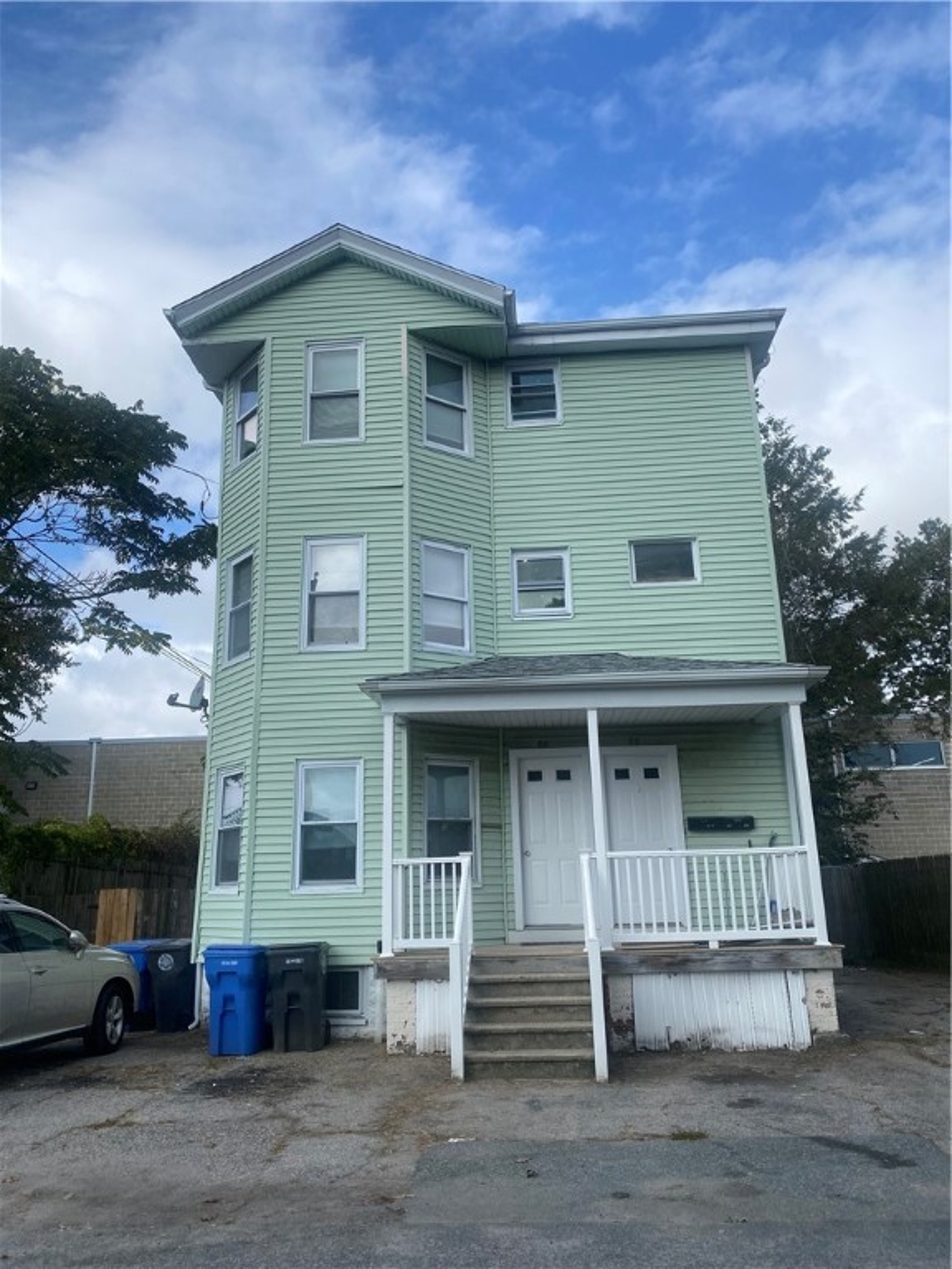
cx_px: 476
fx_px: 953
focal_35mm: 26
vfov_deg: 67.3
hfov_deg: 53.1
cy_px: 634
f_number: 1.8
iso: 32
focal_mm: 4.25
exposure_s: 1/2817
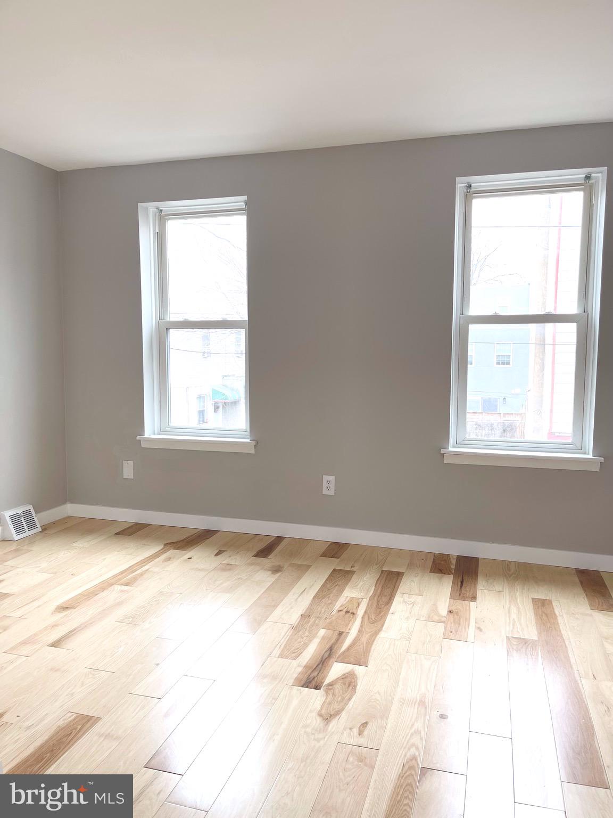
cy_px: 409
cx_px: 306
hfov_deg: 53.1
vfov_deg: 67.3
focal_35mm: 26
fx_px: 614
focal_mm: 5.1
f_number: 1.6
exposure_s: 1/123
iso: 32
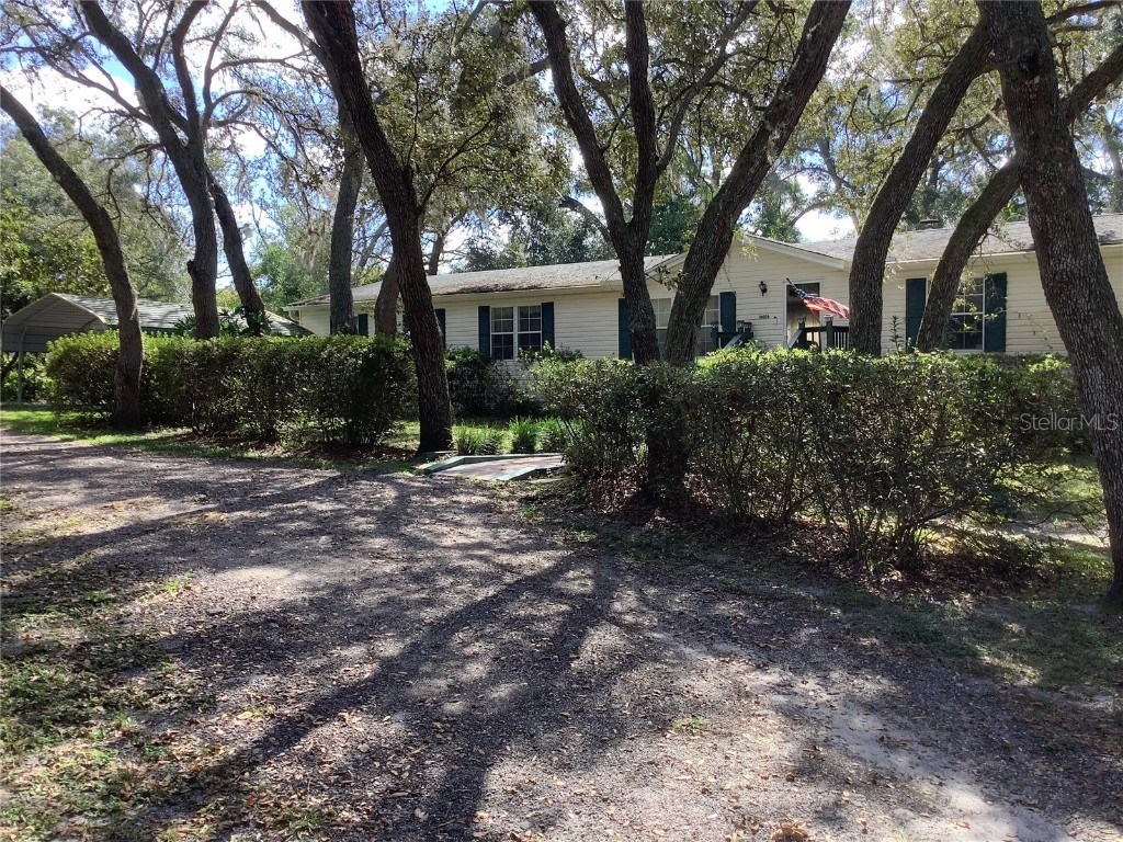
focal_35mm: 31
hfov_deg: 58.4
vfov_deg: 45.4
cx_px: 562
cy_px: 421
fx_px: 1006
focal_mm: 3.3
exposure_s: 1/144
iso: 25
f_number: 2.4
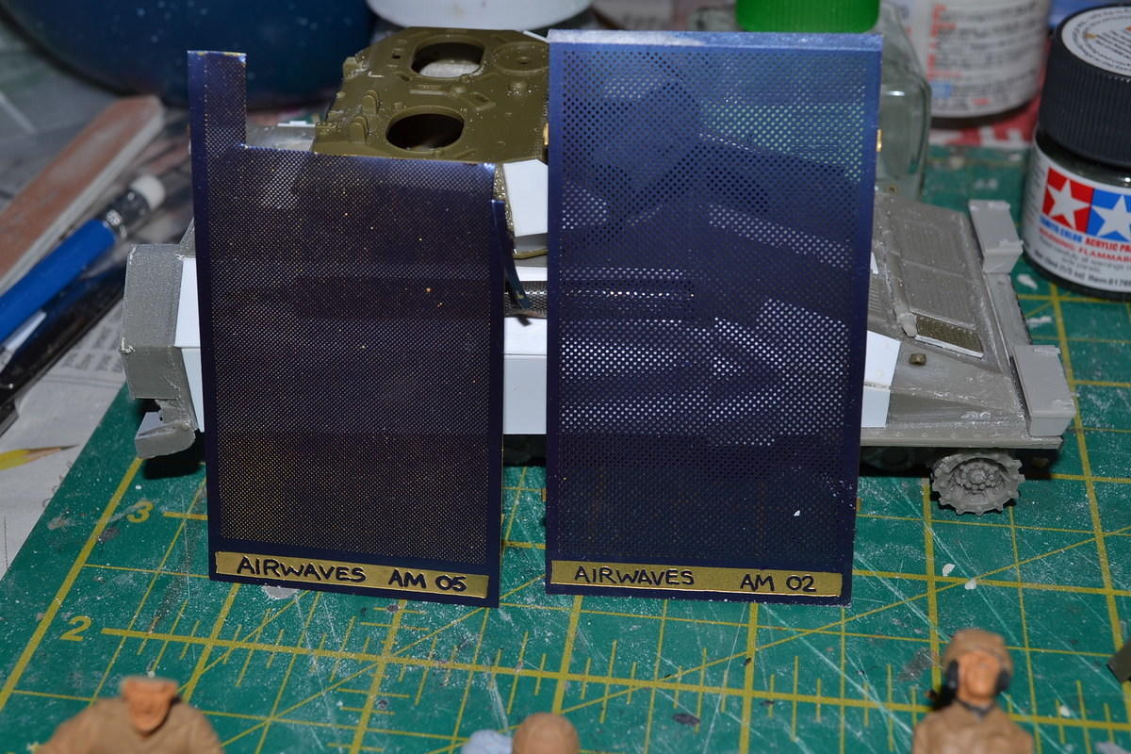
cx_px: 566
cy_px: 377
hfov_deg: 41.1
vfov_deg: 28.1
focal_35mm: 48
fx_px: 1508
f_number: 8
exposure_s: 1/60
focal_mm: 32
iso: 100
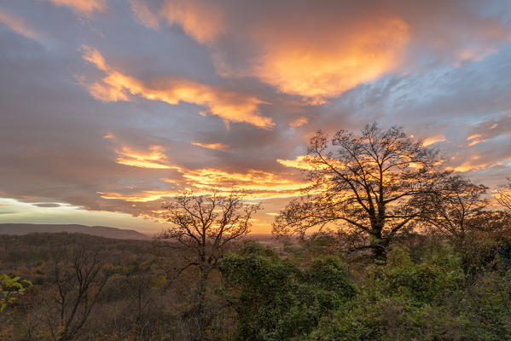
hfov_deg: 100.4
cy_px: 170
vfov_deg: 77.4
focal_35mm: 15
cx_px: 256
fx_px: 213
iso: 200
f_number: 8
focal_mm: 15
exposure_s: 1/4
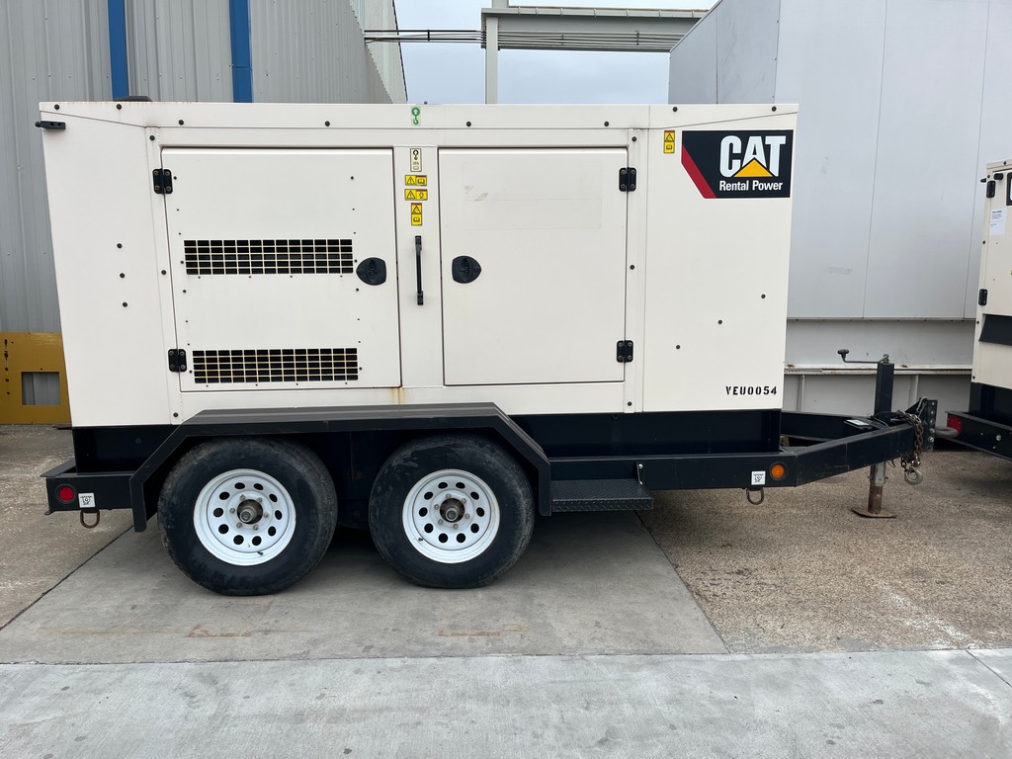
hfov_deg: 67.3
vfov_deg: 53.1
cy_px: 380
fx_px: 760
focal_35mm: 26
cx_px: 506
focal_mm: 5.1
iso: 50
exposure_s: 1/1129
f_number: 1.6
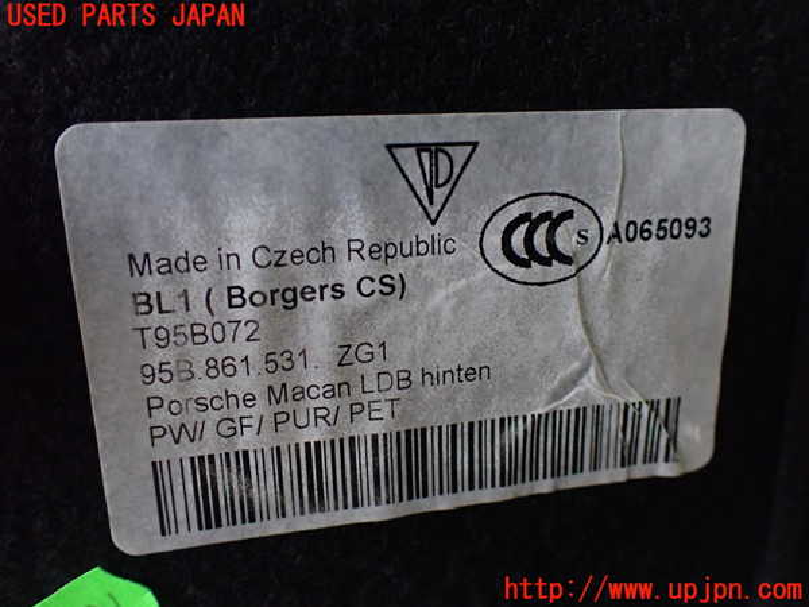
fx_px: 701
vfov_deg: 46.8
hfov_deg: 60.0
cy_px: 304
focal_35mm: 30
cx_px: 404
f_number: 2.3
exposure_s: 1/30
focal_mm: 5.4
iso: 800
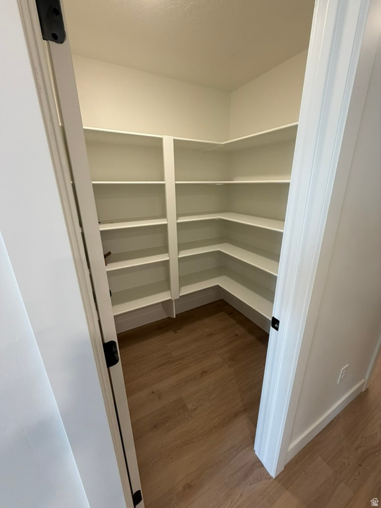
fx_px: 205
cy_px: 254
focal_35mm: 14
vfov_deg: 102.1
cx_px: 190
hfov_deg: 85.7
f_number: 2.2
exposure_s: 1/120
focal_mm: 2.22
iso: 200
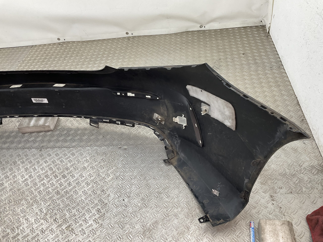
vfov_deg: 48.2
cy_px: 121
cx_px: 162
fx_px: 271
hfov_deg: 61.7
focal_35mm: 29
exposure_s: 1/120
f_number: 1.8
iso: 40
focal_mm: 3
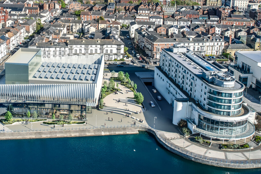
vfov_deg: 23.9
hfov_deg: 35.2
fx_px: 406
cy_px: 41
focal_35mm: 56
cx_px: 79
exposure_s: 1/500
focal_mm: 10.26
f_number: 6.3
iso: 100
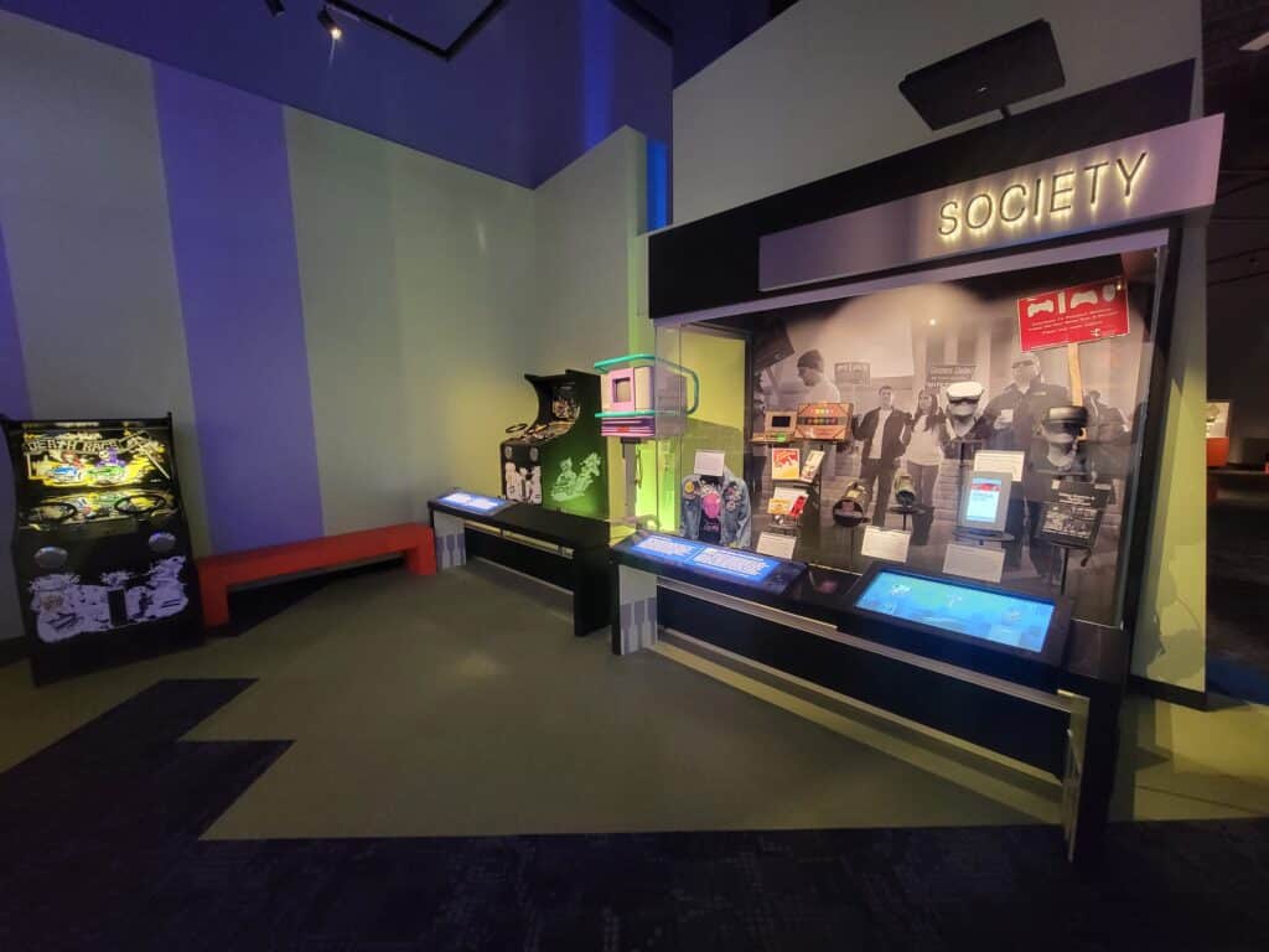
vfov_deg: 89.9
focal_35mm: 13
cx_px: 634
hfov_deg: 106.2
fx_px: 477
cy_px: 476
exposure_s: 1/25
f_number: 2.2
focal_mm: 2.2
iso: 800
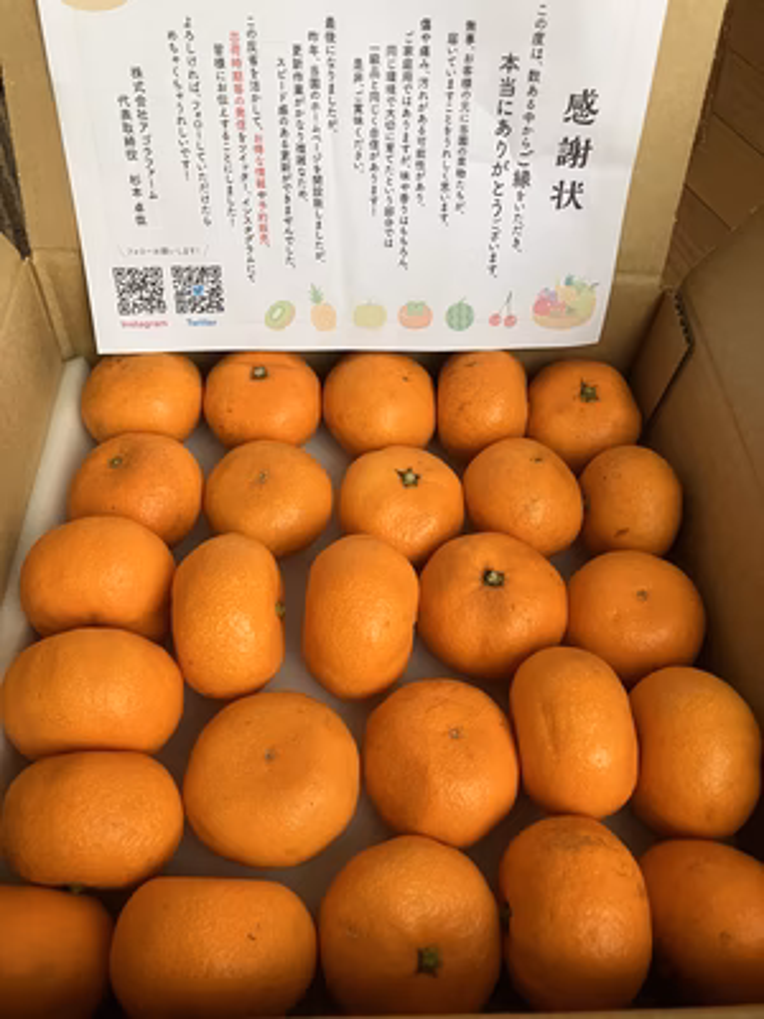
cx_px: 382
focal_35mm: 28
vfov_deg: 63.4
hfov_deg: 49.7
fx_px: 824
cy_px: 510
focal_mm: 3.99
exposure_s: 1/60
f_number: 1.8
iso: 250
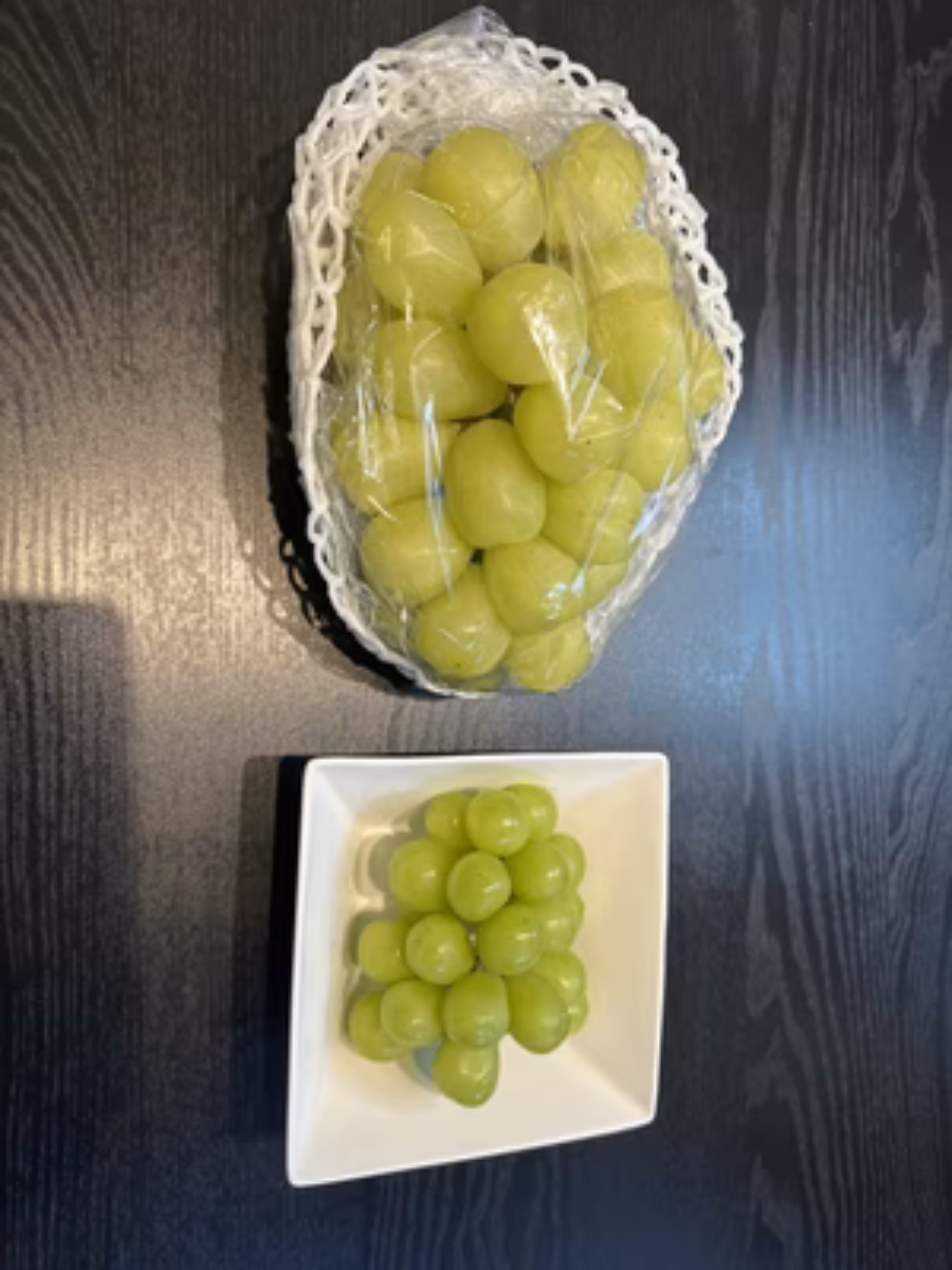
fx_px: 880
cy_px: 635
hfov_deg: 56.8
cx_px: 476
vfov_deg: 71.6
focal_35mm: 24
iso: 80
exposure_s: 1/120
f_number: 1.78
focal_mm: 6.86
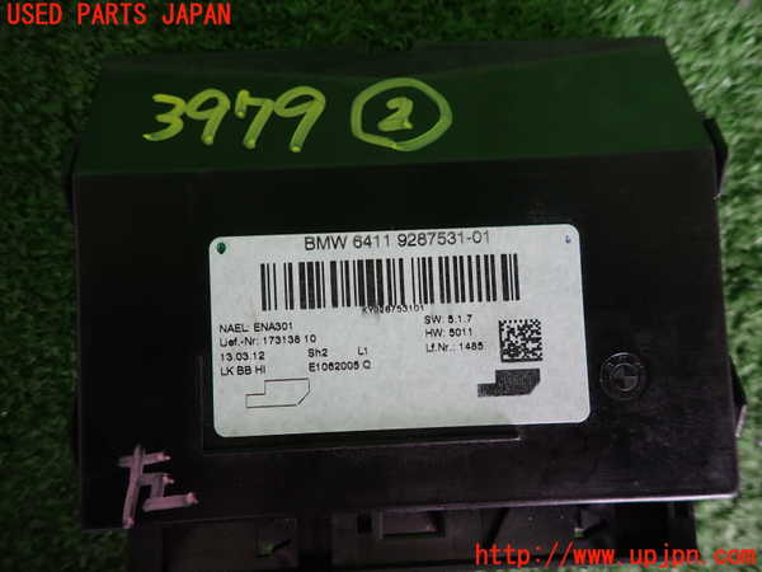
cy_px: 286
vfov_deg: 54.9
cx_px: 381
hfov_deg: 69.4
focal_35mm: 25
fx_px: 550
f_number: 2
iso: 200
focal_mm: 4.5
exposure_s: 1/50
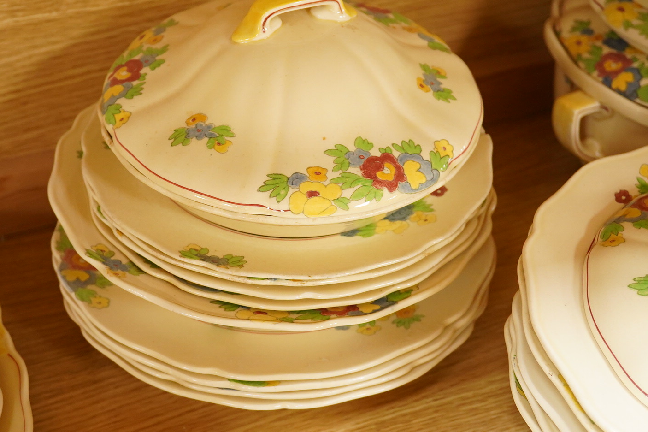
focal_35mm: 63
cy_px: 180
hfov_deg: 31.9
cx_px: 290
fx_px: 1134
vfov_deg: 21.5
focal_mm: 30
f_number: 6.3
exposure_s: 1/80
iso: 2500
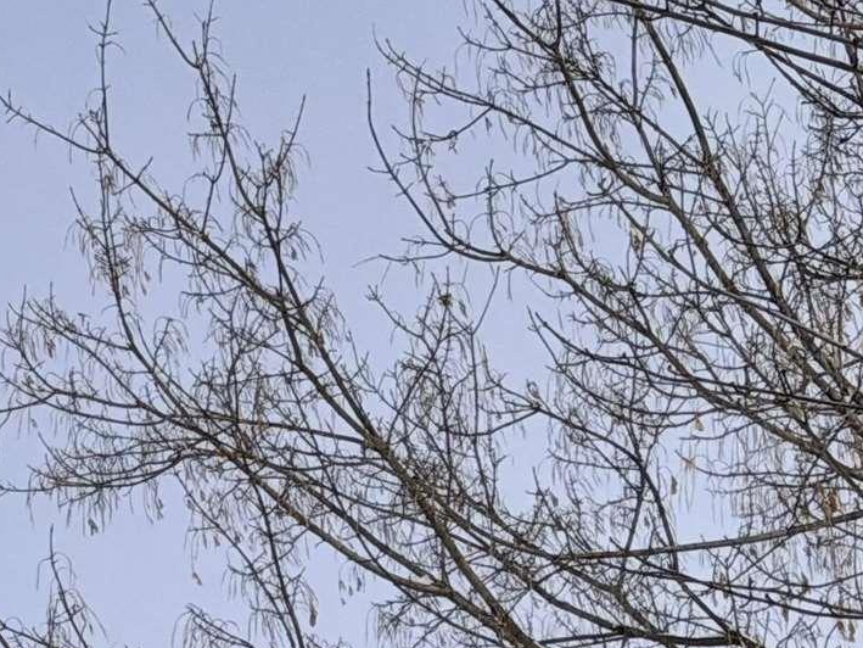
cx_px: -966
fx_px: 5186
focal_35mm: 208
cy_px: 1305
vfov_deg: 6.9
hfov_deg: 8.9
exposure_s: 1/13333
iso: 80
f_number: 1.78
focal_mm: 6.76
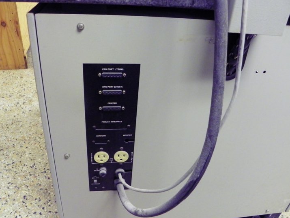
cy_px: 107
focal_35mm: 29
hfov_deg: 61.6
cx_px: 139
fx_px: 243
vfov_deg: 48.3
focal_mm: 4.6
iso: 400
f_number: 2.8
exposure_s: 1/15
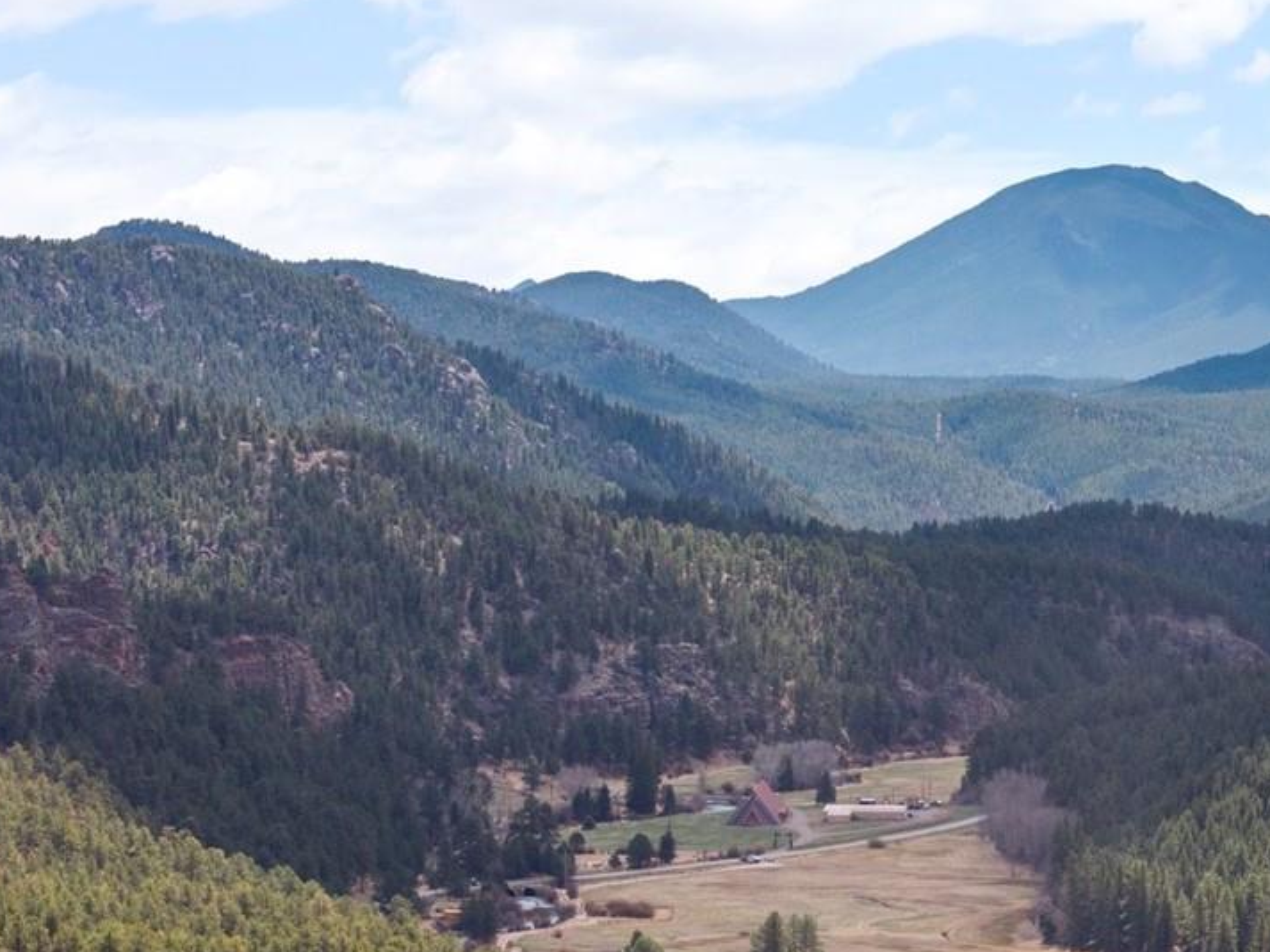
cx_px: 1377
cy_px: 771
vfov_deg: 9.4
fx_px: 5761
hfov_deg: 12.4
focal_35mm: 157
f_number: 2.8
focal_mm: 19.35
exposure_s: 1/1600
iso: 150
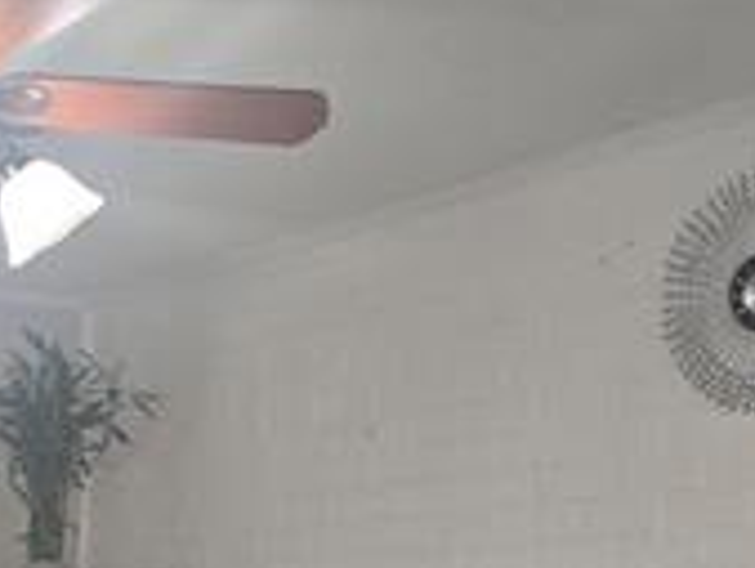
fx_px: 1899
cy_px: 814
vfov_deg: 15.8
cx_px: -116
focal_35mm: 87
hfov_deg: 21.1
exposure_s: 1/60
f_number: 1.8
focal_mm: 5.4
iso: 64
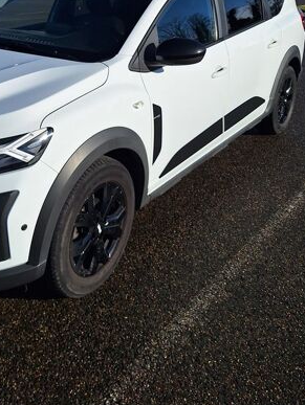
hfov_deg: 36.7
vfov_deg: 46.3
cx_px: 68
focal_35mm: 38
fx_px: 446
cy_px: 80
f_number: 1.8
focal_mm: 5.54
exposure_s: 1/4950
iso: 40
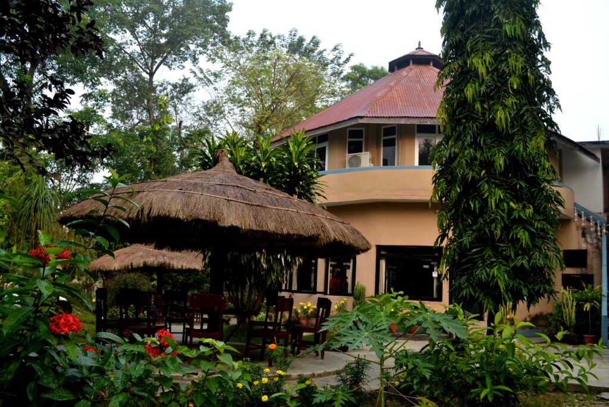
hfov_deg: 57.2
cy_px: 204
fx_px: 558
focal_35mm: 33
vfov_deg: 40.0
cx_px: 304
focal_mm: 22
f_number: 5.6
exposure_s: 1/80
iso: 100
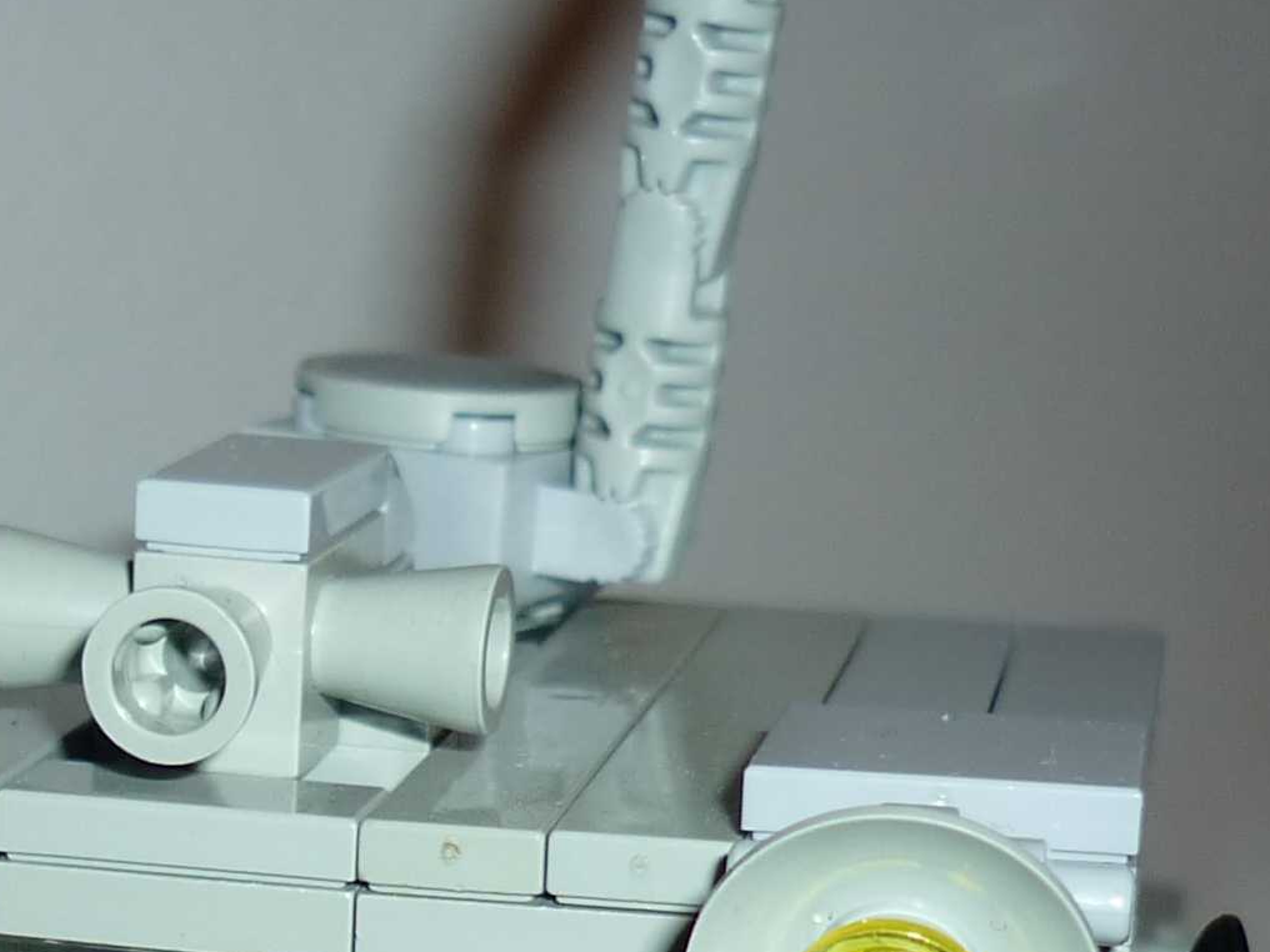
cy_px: 1141
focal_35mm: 106
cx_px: -12
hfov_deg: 18.1
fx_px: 3889
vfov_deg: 13.6
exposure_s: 1/30
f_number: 2.8
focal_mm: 5.5
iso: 100
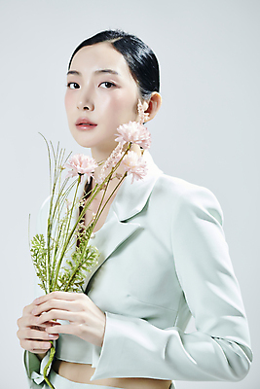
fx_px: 1136
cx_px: 130
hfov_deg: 13.1
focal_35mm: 105
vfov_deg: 19.4
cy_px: 194
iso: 40
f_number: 5.6
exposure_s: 1/125
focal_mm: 105
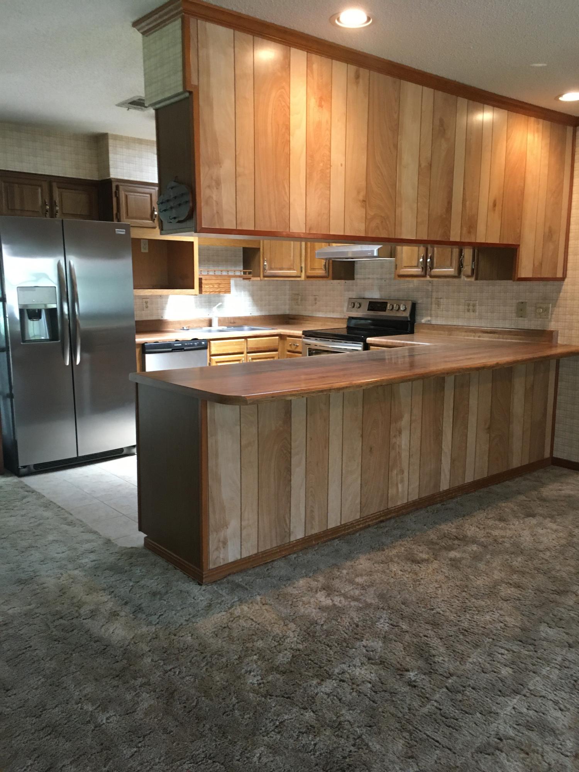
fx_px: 647
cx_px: 290
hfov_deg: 48.2
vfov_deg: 61.7
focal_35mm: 29
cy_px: 386
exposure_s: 1/30
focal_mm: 4.15
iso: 160
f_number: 2.2
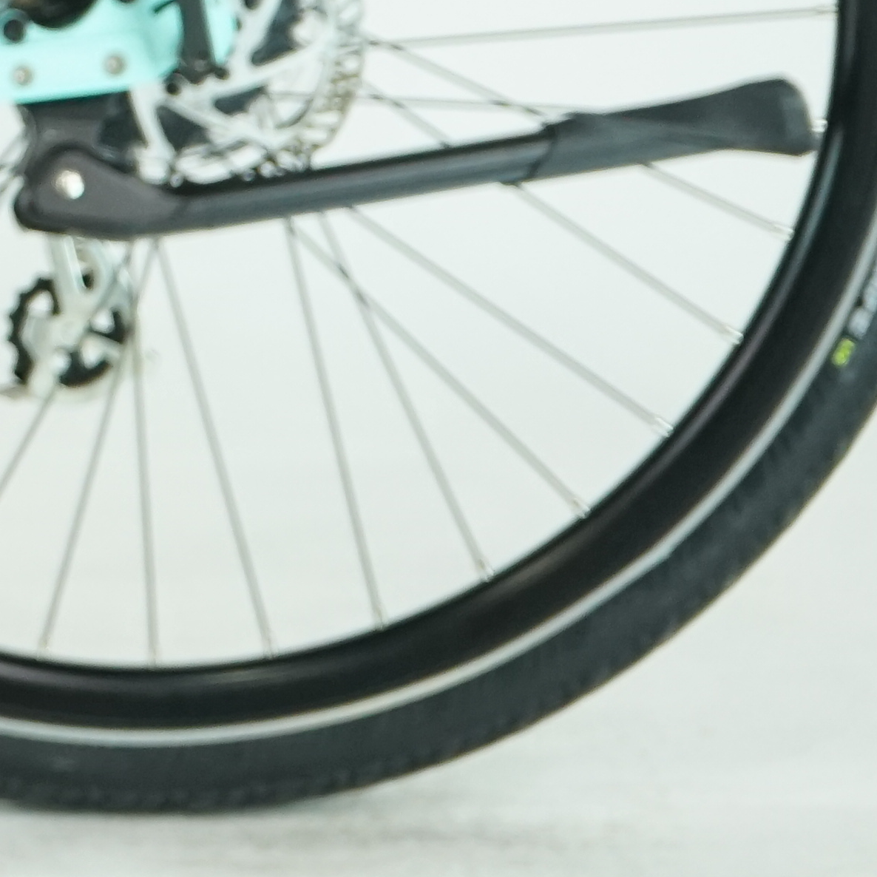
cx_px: -1118
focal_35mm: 245
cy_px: -530
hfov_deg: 6.8
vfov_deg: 7.0
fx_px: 7023
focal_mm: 57
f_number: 6.3
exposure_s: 1/200
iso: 1600
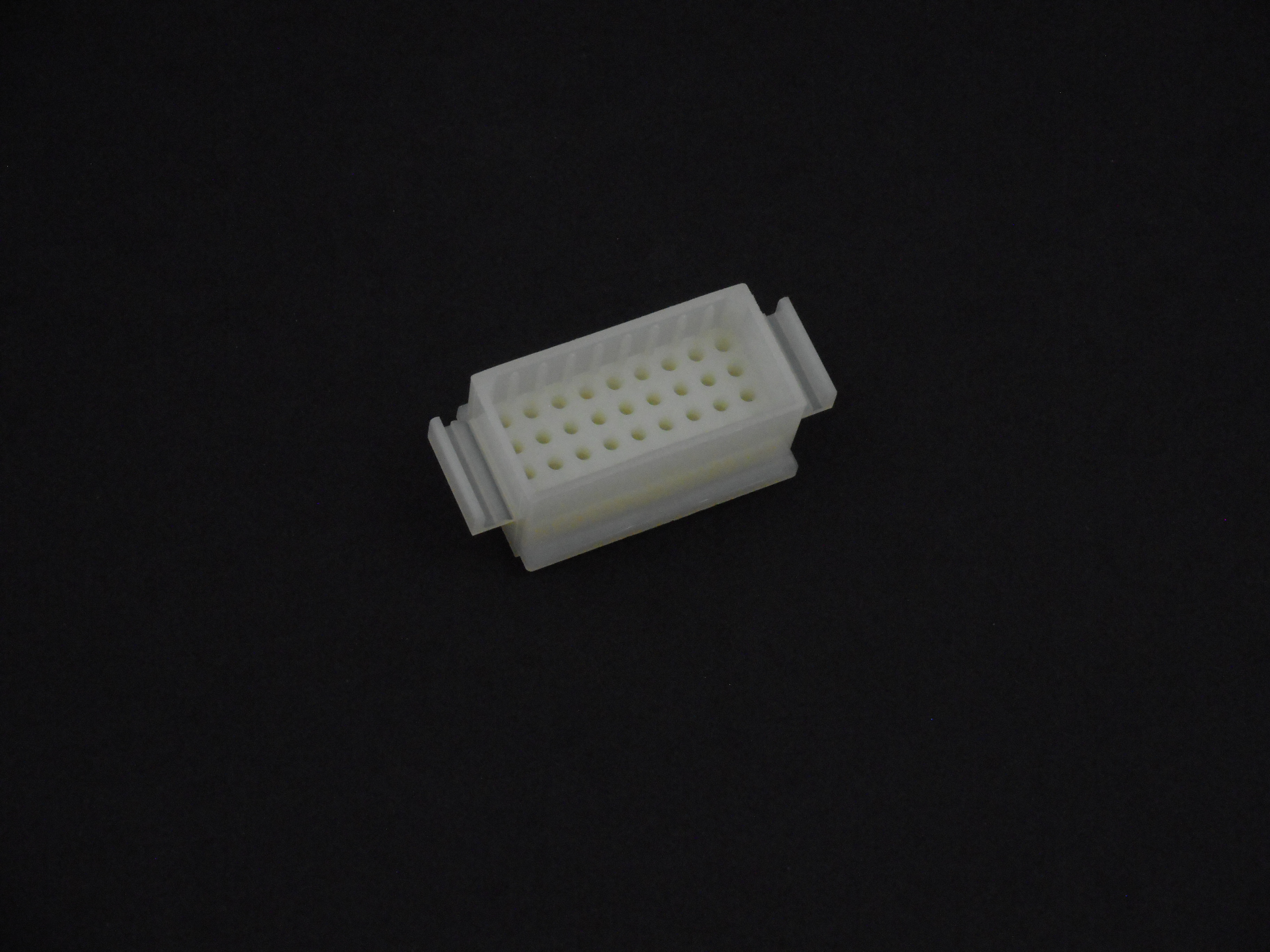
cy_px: 476
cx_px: 635
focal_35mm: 89
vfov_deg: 16.6
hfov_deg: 22.0
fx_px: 3265
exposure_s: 1/60
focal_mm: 15.9
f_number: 5.6
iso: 560
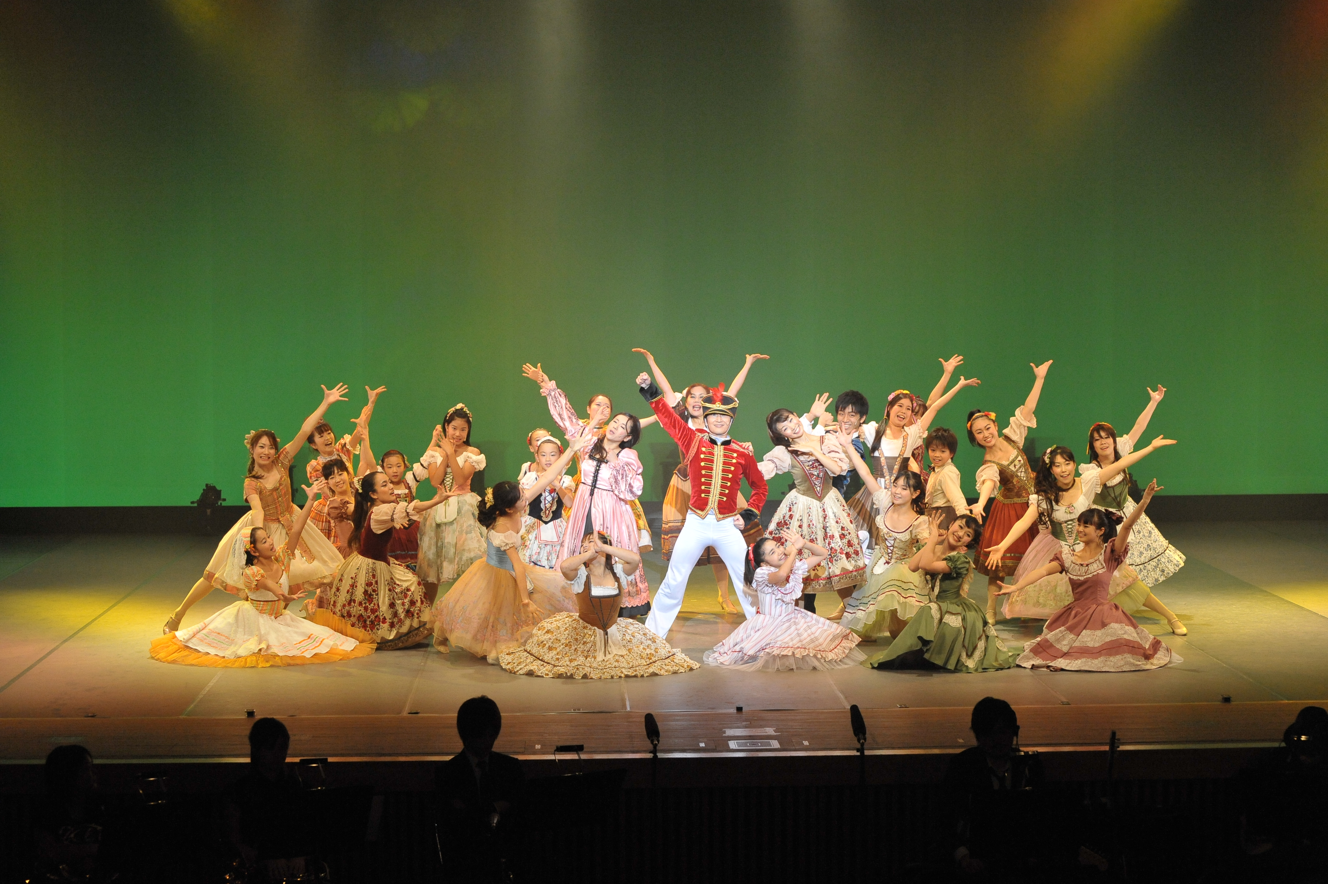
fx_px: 2765
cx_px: 664
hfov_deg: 27.0
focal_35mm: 75
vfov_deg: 18.2
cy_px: 442
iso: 3200
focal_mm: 75
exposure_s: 1/400
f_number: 7.1
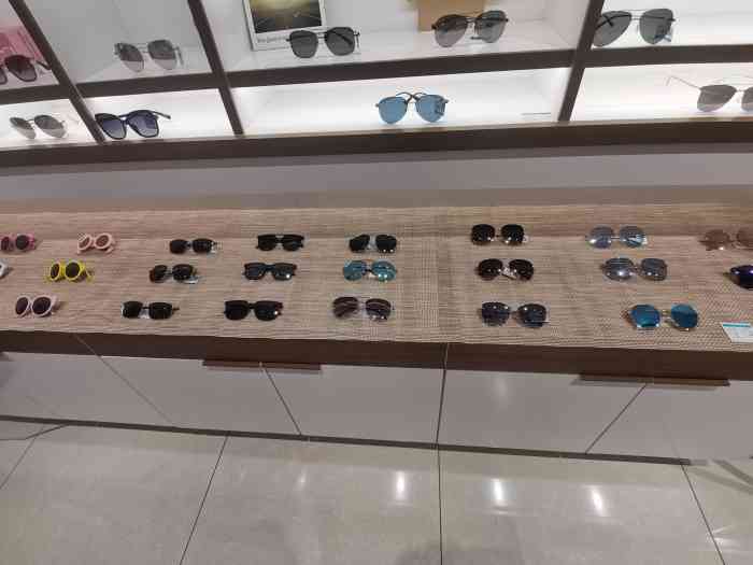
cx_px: 376
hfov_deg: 91.0
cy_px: 282
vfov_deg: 74.7
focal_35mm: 17
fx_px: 370
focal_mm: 2.23
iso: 50
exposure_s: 1/100
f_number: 2.2
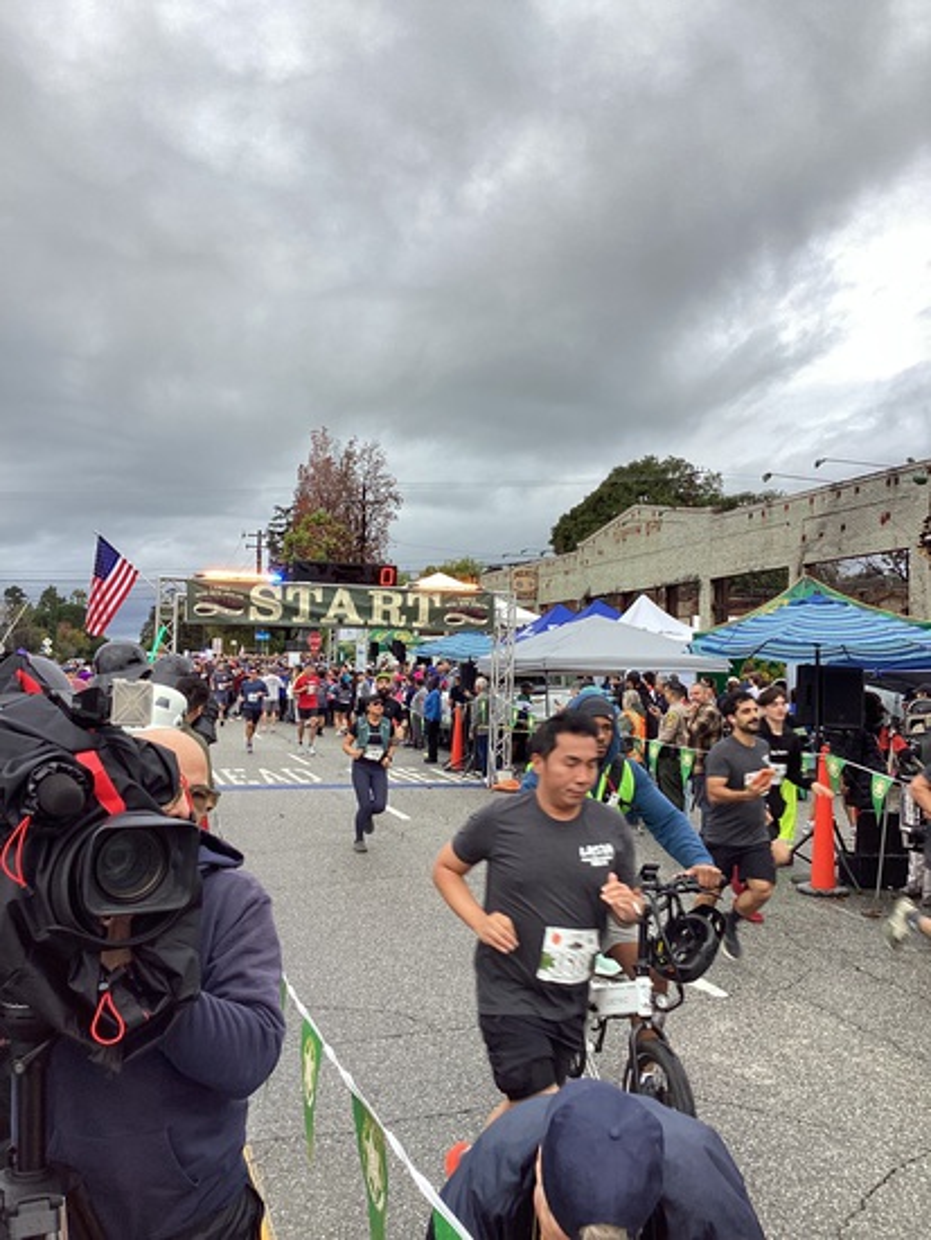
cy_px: 620
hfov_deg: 45.5
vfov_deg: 58.3
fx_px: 1111
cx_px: 466
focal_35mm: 31
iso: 25
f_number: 2.4
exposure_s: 1/122
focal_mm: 3.3
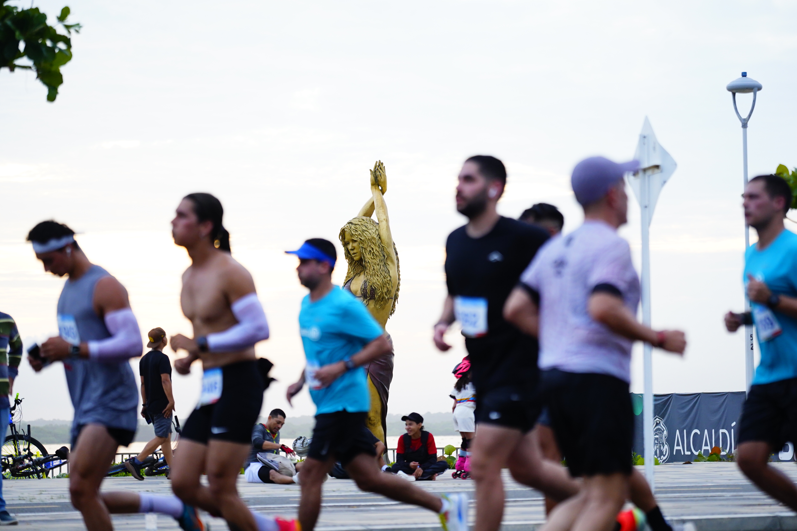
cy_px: 257
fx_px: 2460
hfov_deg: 18.4
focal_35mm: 111
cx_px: 398
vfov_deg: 12.3
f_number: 2.8
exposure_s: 1/2500
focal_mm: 106.1
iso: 1600
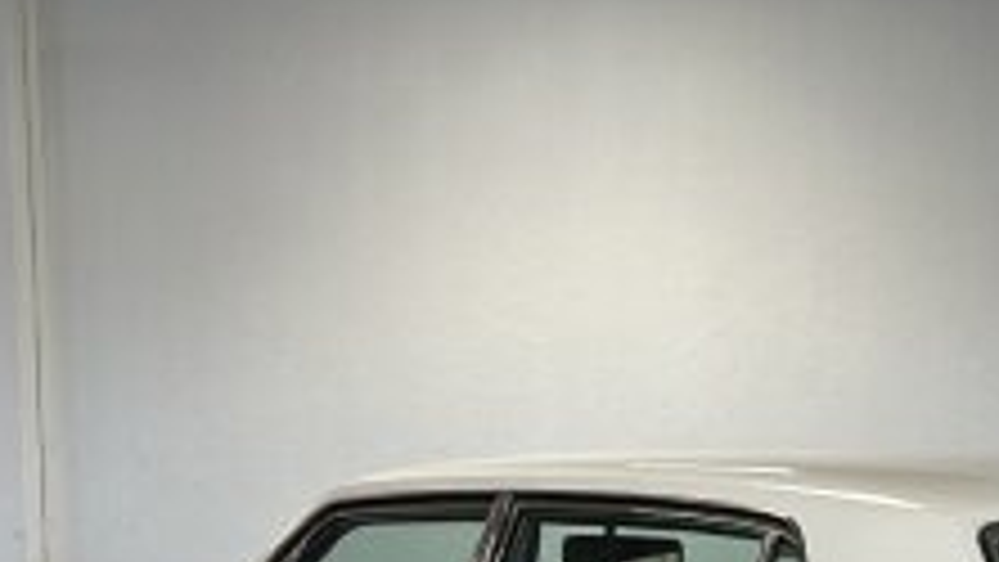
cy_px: 1057
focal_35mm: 151
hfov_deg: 13.9
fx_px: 4001
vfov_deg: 7.8
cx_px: 1094
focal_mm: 6.86
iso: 125
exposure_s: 1/107
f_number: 1.78
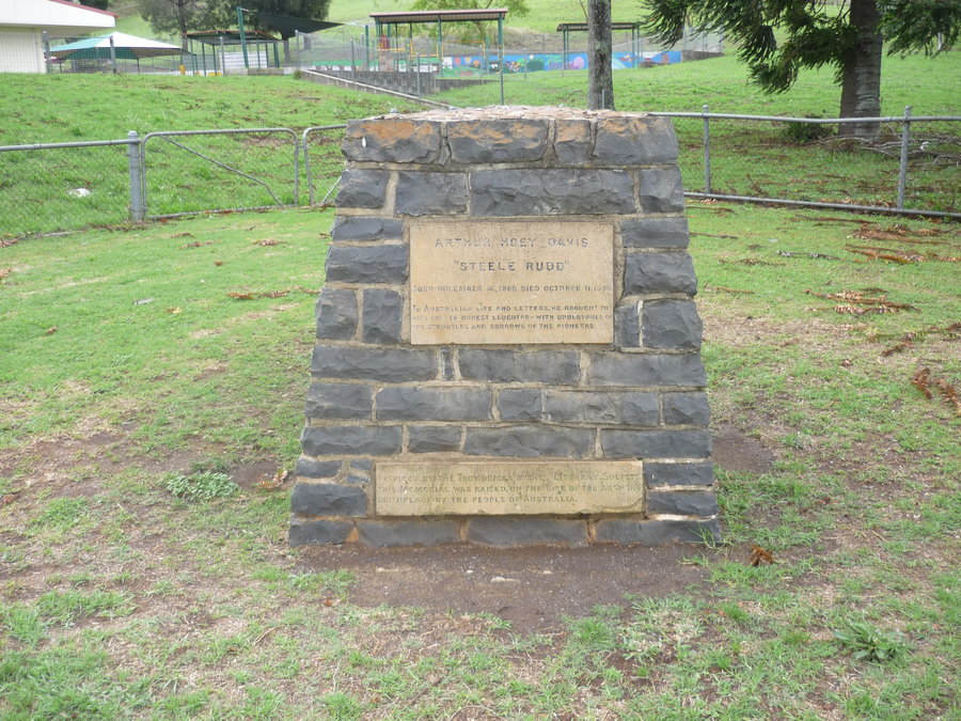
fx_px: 916
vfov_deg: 42.9
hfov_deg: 55.4
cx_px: 480
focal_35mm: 33
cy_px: 360
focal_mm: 5.5
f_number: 2.8
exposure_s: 1/125
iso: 100
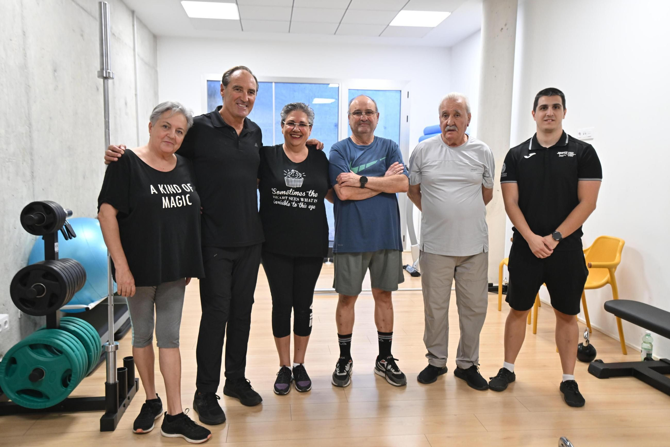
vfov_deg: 43.6
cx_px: 335
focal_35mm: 30
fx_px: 558
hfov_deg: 61.9
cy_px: 224
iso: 1000
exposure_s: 1/100
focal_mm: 30
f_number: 2.8
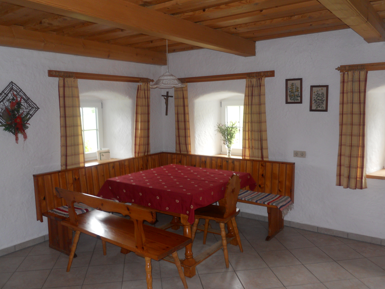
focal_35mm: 29
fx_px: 323
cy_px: 141
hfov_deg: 61.7
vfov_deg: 48.2
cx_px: 189
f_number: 2.7
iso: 125
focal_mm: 5
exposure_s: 1/25
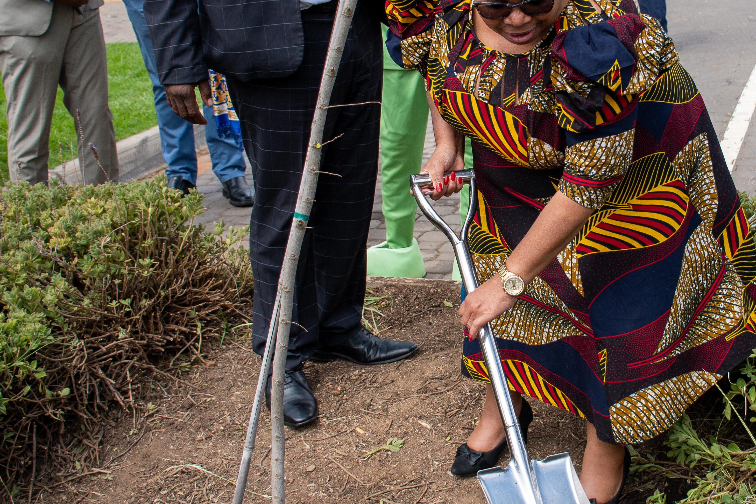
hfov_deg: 31.5
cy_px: 208
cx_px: 544
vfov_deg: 21.5
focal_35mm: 63
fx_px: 1323
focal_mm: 22
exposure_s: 1/1250
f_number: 3.5
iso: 200
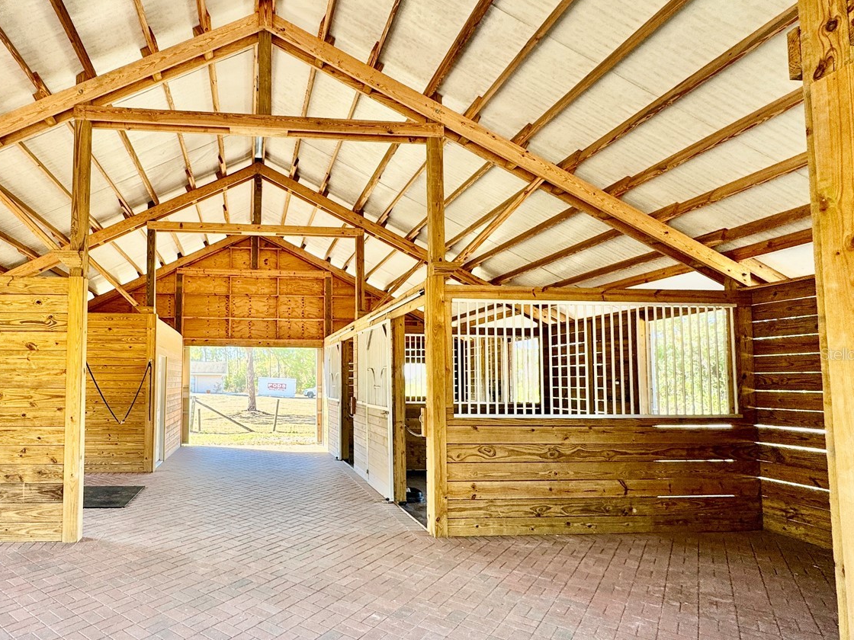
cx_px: 283
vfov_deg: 65.8
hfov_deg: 79.0
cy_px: 354
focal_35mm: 20
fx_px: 493
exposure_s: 1/99
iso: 64
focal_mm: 2.22
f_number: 2.2
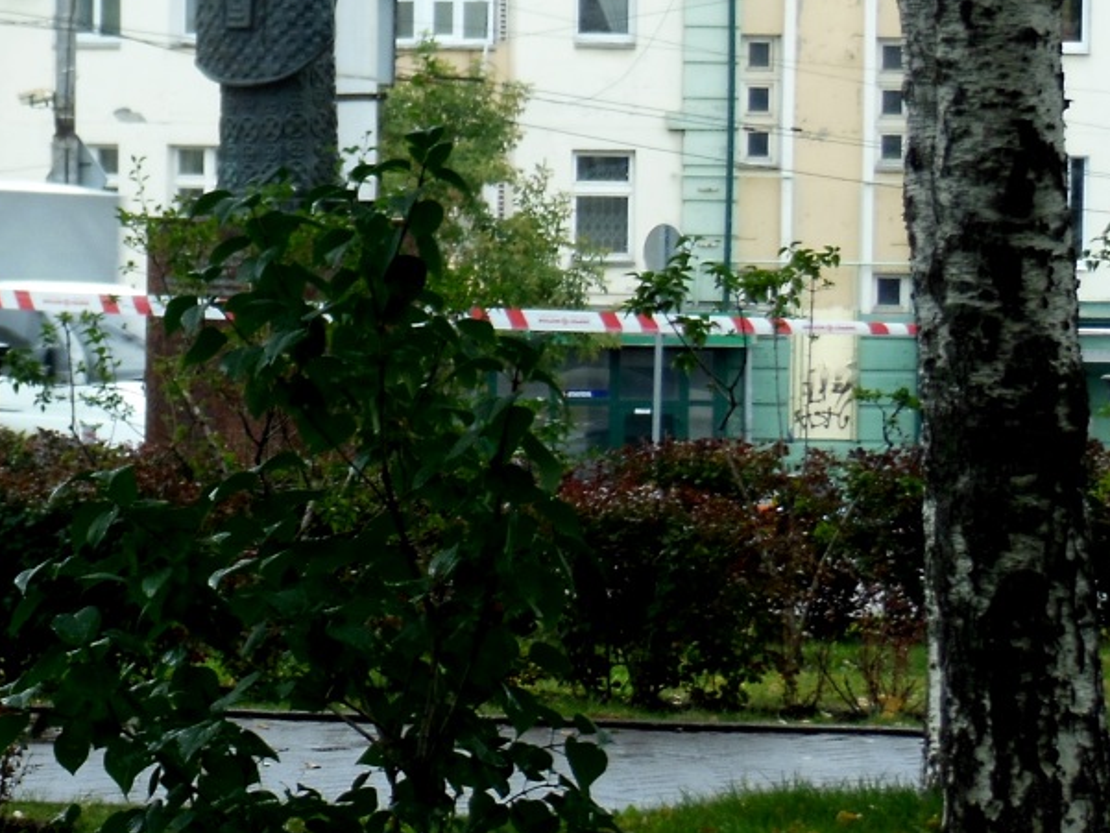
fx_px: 7441
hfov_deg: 8.5
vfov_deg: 6.4
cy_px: 241
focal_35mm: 232
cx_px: -33
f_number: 5.6
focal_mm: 16.5
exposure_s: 1/40
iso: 125
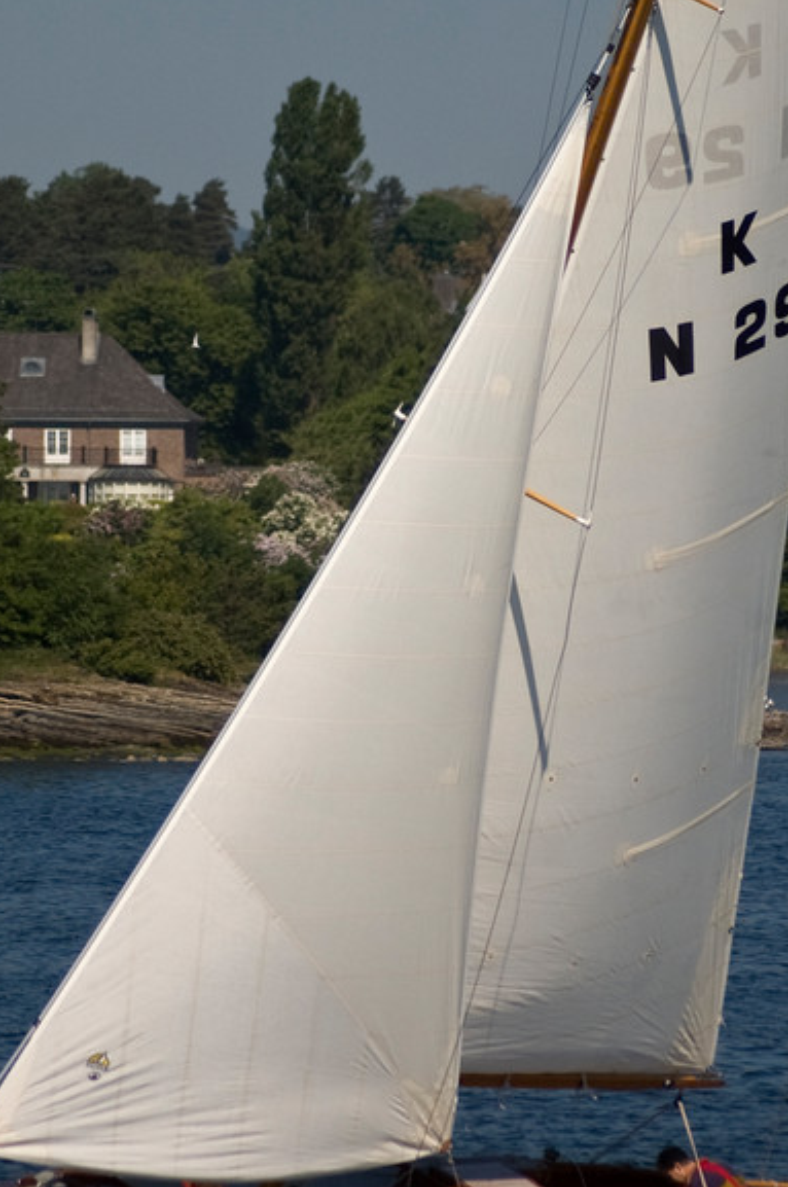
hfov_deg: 4.3
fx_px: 10439
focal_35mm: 317
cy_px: 446
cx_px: 374
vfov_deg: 6.5
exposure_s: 1/4000
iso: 200
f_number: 4.2
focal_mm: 122
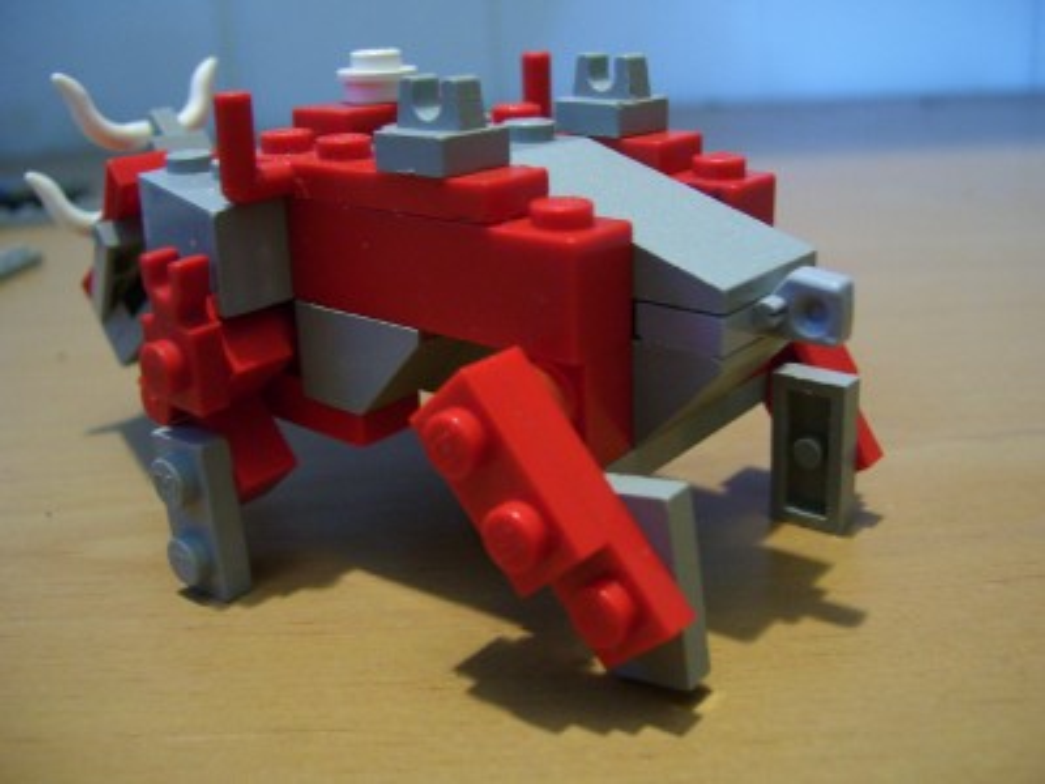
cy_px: 392
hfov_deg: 50.1
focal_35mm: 37
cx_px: 522
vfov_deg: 38.7
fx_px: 1117
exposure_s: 1/8
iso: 160
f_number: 2.7
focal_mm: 6
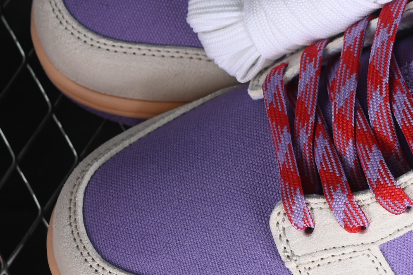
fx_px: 2398
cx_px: 471
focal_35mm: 209
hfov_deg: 9.7
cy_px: 49
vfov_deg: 6.6
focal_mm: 50
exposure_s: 1/60
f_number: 7.1
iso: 160
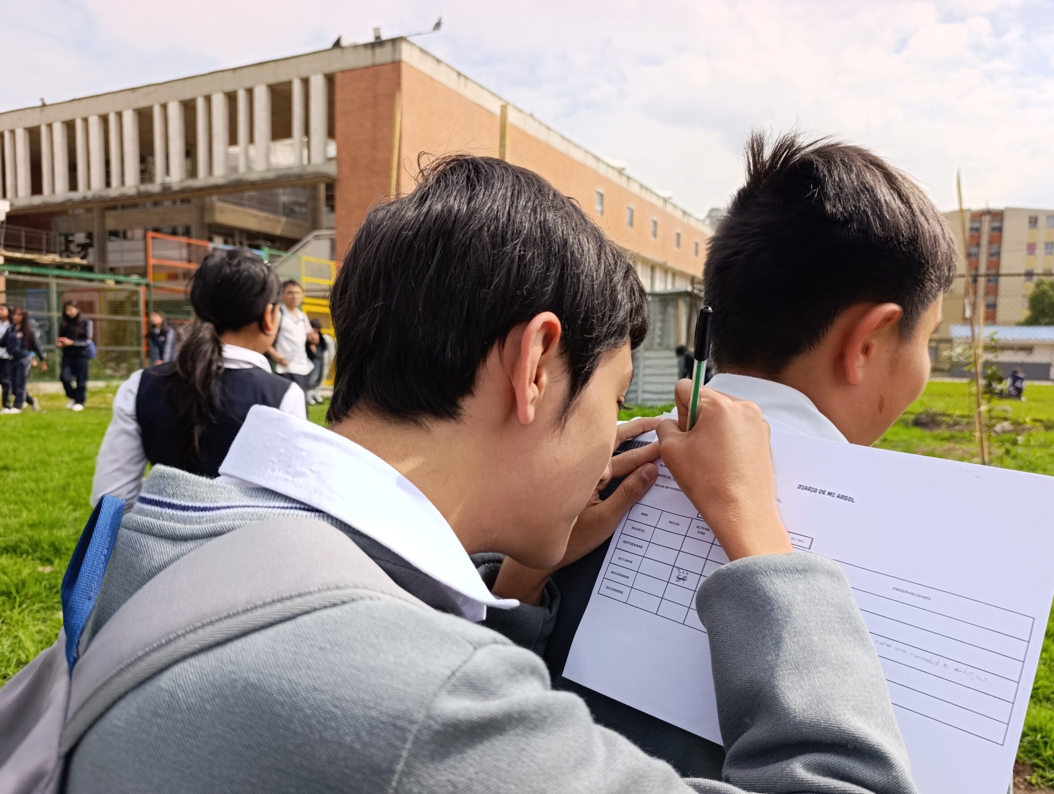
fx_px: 762
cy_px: 431
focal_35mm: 25
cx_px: 558
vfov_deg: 54.9
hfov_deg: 69.2
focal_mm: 6.14
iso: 50
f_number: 1.6
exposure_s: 1/613
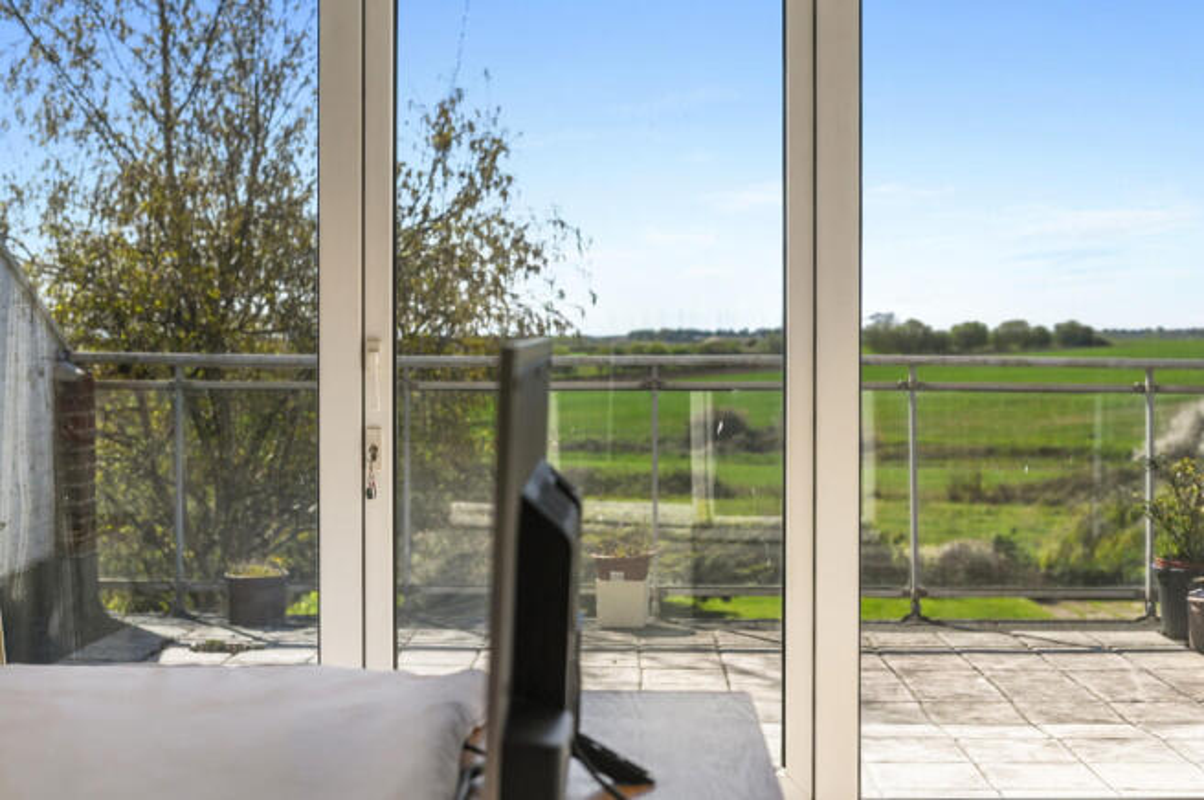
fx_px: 1671
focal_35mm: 50
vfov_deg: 26.9
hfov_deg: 39.6
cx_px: 602
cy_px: 400
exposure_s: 1/640
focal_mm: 50
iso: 400
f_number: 4
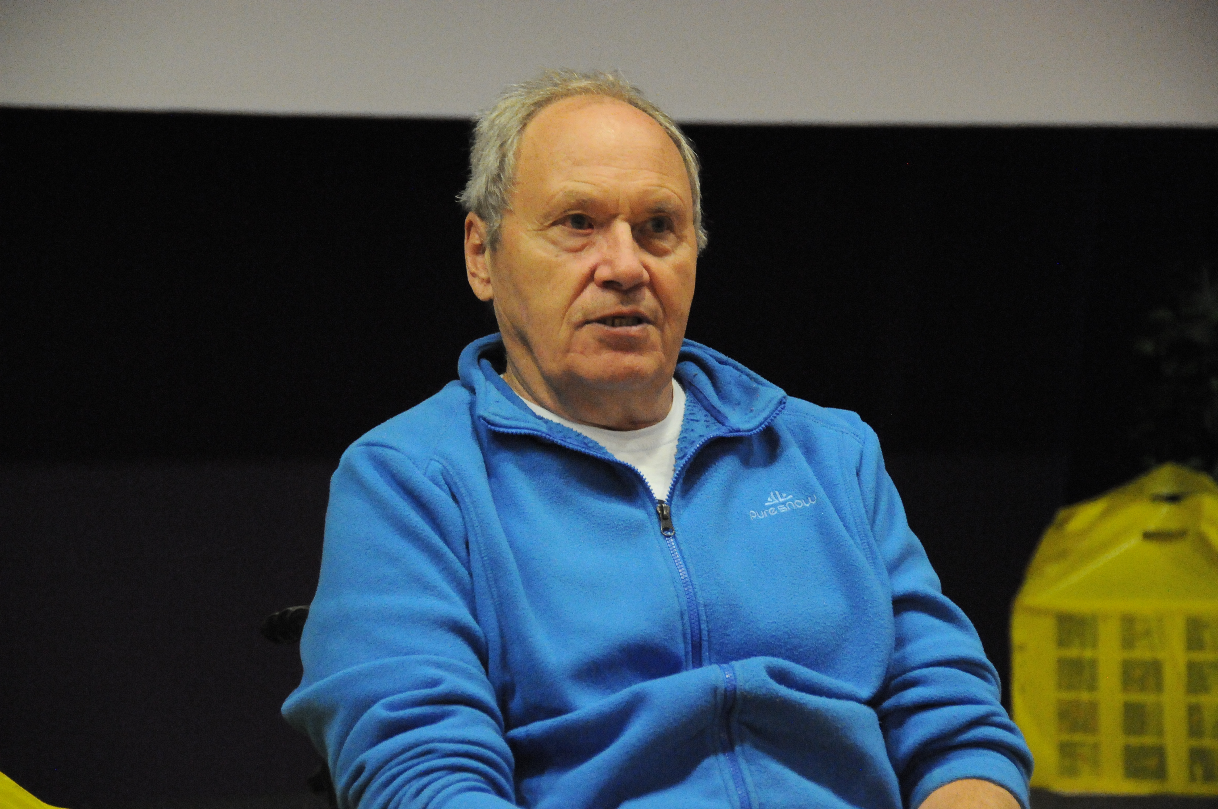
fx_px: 5322
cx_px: 609
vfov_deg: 8.7
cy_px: 404
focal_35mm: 158
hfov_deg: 13.1
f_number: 5.3
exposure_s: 1/100
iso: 3200
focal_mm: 105
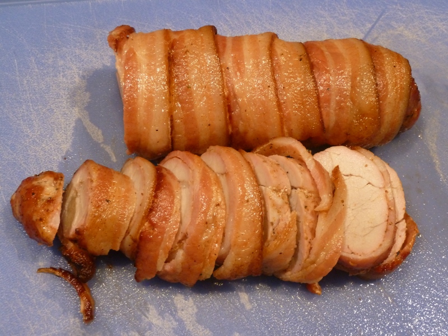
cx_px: 224
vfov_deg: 34.3
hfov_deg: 44.8
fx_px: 544
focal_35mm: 42
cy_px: 168
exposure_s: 1/13
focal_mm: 6.9
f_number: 3.7
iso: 400
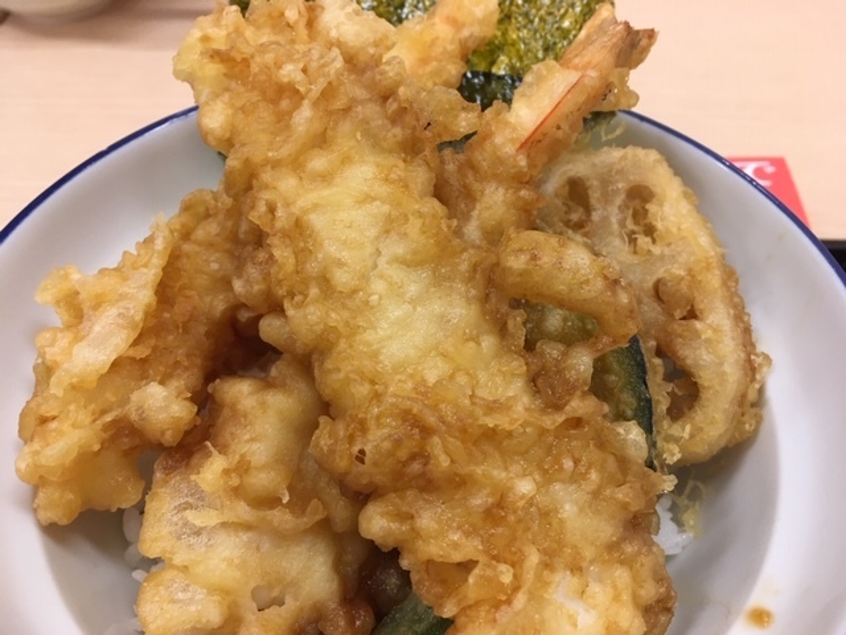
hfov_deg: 61.7
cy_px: 318
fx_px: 709
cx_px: 423
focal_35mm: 29
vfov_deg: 48.2
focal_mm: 4.15
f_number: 2.2
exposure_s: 1/30
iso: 40
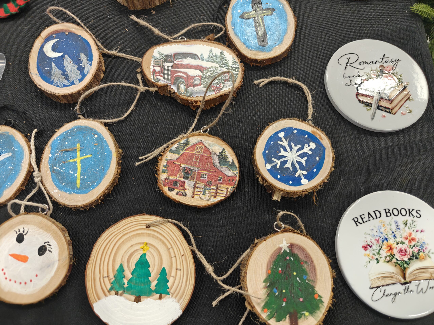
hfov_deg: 73.9
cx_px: 217
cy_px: 162
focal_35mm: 23
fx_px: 288
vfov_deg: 58.9
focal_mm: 6.06
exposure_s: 1/120
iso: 400
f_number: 1.6
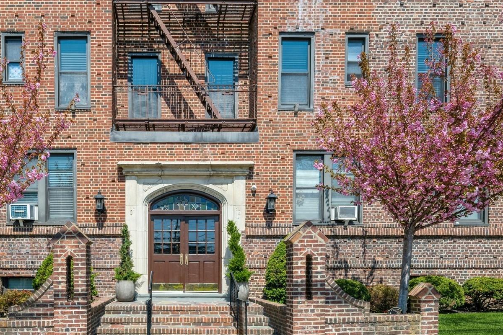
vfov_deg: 41.1
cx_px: 179
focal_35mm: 32
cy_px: 166
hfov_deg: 57.7
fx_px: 447
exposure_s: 1/640
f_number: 11
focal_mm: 24
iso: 400
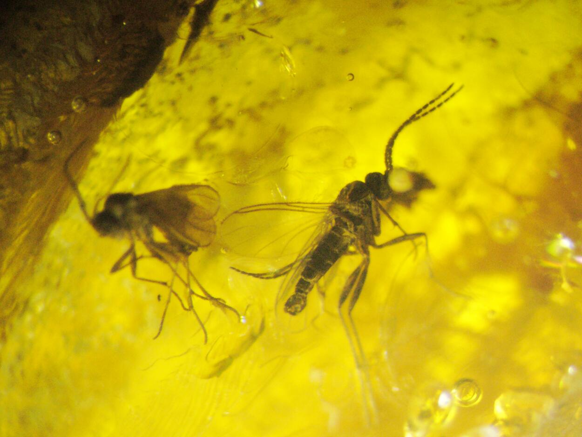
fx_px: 1766
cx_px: 291
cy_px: 218
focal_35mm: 105
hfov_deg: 18.7
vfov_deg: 14.1
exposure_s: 1/125
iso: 400
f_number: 5
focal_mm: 17.4
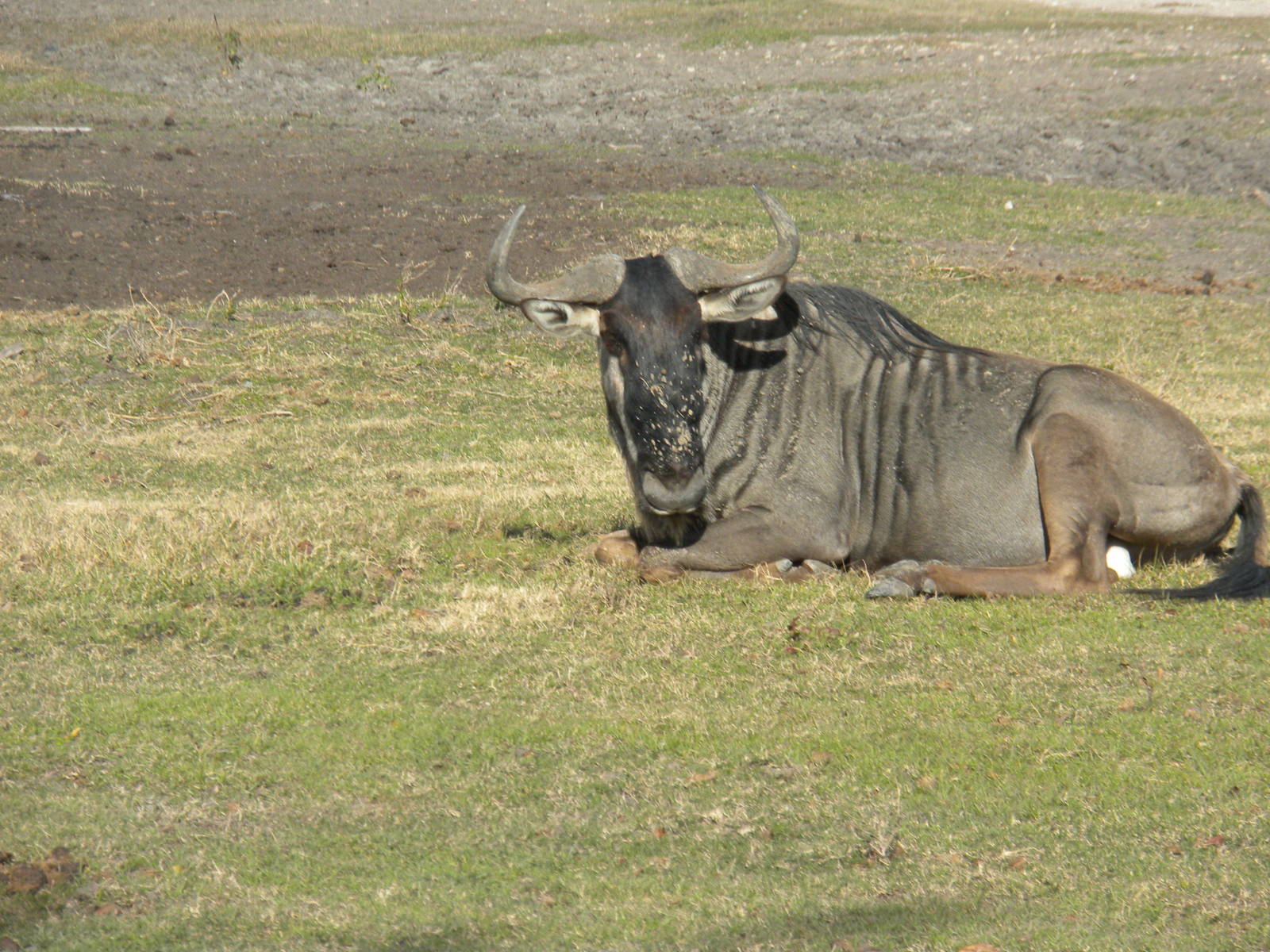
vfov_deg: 6.2
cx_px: 635
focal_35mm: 238
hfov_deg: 8.3
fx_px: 8732
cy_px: 476
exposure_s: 1/661
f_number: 5.2
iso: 112
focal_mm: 42.1
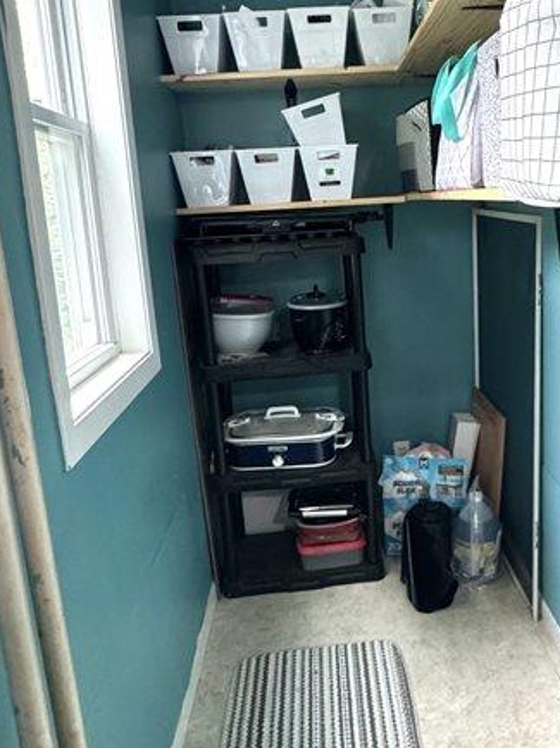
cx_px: 388
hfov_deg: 44.5
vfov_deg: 58.1
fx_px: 669
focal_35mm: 31
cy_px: 315
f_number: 2.2
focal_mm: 2.22
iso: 640
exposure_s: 1/60
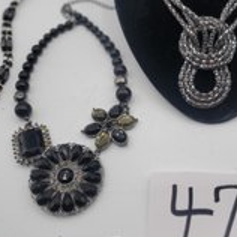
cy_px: 85
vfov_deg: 33.8
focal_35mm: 50
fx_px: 387
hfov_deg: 33.1
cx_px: 190
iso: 50
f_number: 1.5
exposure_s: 1/962
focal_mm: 4.3
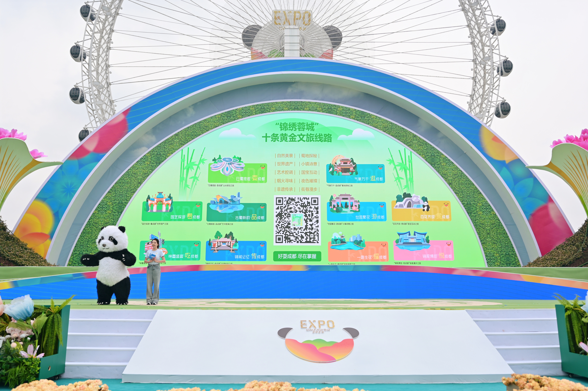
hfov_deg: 65.5
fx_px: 457
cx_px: 294
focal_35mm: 28
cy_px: 196
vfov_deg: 46.3
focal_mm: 28
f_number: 4
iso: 100
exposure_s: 1/320
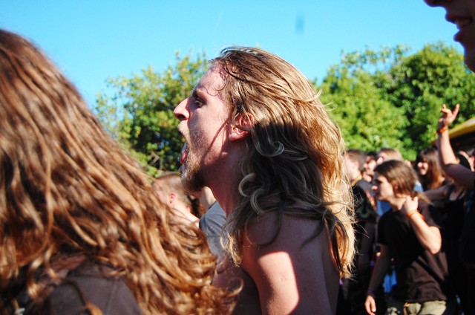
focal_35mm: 57
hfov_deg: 35.1
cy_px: 158
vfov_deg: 23.7
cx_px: 238
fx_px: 751
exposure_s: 1/1250
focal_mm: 38
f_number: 4.8
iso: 400
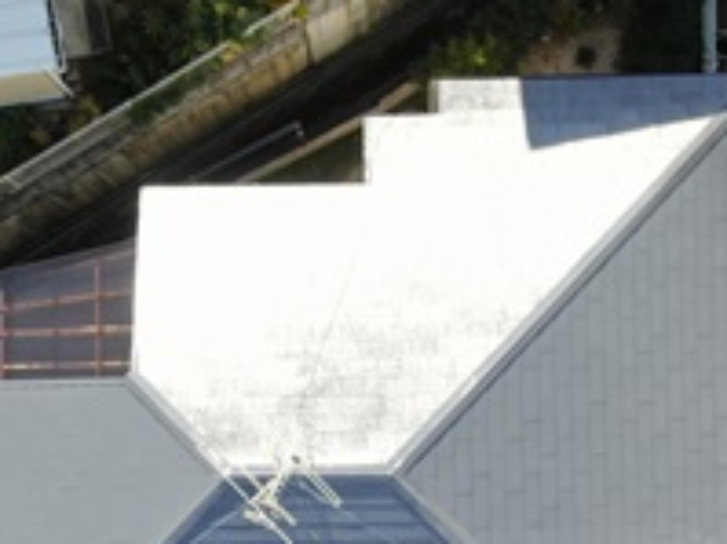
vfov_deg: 19.8
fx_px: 1553
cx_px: 347
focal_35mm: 74
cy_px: 391
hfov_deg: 26.3
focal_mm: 7.23
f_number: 3.5
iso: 100
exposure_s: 1/240
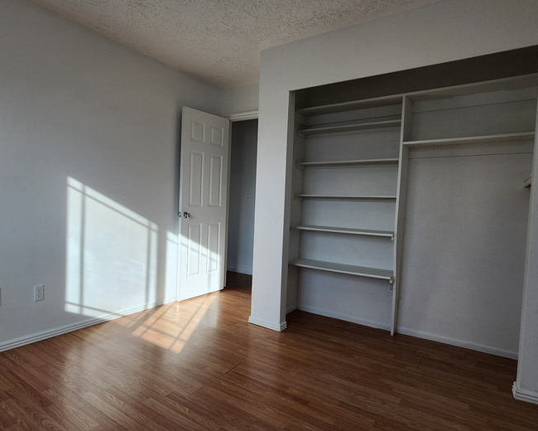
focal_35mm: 20
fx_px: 318
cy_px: 217
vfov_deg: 68.1
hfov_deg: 78.4
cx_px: 191
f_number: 2.2
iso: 50
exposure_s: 1/308
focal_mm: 2.2
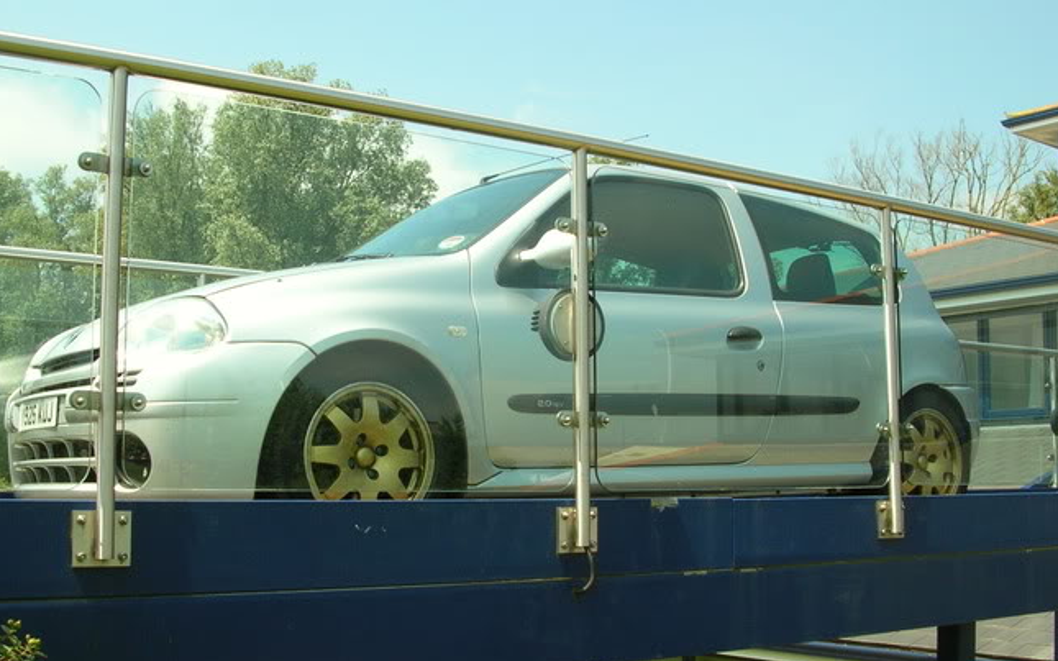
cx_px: 494
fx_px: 1326
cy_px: 321
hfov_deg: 43.5
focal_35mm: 46
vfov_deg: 28.0
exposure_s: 1/168
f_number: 5.6
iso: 50
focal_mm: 5.8
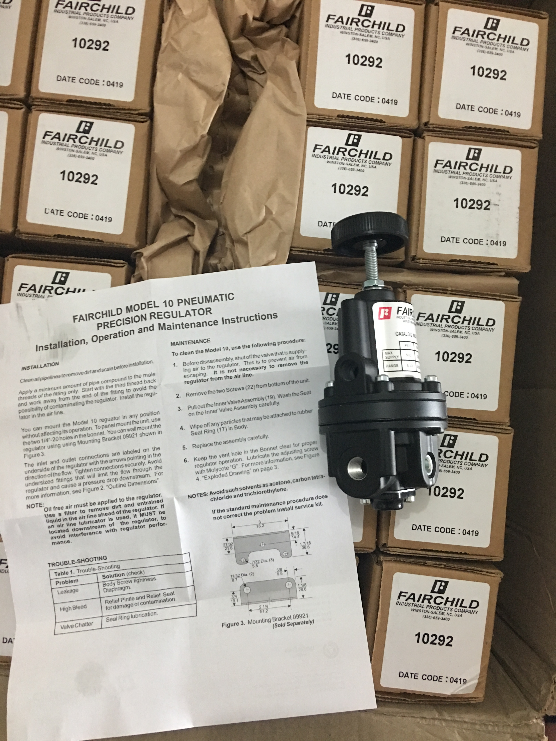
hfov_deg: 48.2
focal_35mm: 29
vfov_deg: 61.7
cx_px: 278
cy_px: 370
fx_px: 621
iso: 160
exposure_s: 1/8
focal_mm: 4.15
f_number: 2.2
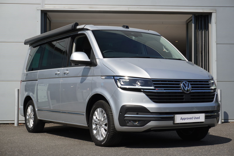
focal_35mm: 63
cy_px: 78
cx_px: 117
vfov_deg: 21.5
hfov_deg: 31.9
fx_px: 409
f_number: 7.1
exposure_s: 1/250
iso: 100
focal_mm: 42
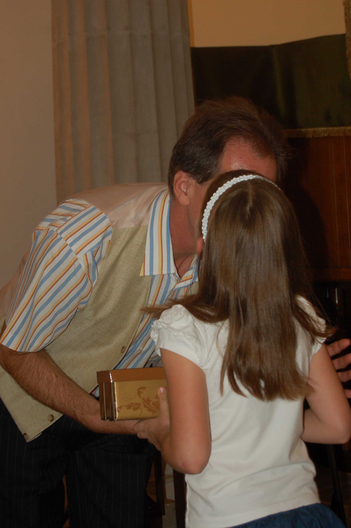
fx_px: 1209
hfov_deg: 16.5
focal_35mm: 82
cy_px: 264
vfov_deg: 24.6
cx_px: 176
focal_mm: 55
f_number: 5.6
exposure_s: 1/60
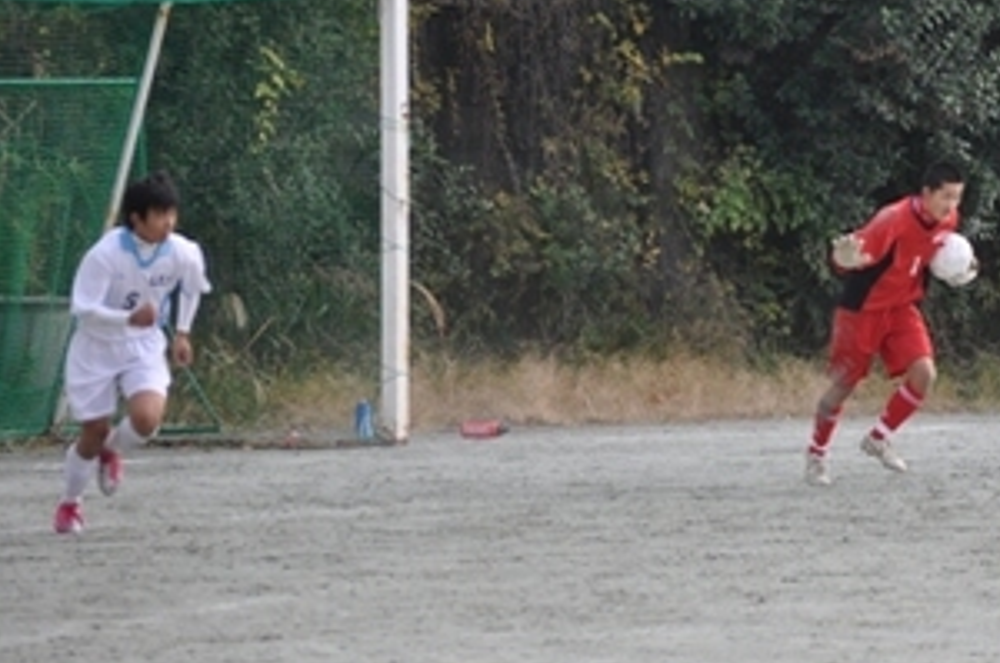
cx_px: 990
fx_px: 9457
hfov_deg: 6.0
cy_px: 165
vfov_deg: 4.0
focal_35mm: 341
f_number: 4.5
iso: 400
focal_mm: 110
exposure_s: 1/1000
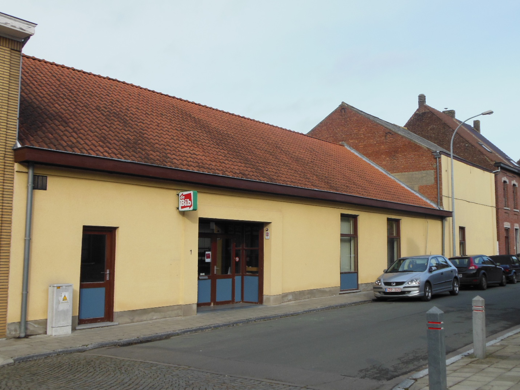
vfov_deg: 38.7
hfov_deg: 50.1
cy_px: 187
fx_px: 556
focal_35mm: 37
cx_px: 256
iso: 125
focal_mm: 6
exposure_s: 1/800
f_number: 3.5
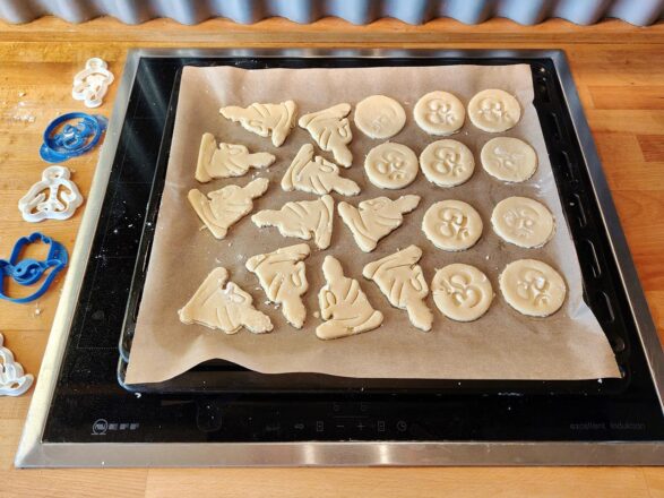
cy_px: 249
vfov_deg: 56.8
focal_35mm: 24
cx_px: 332
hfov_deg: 71.6
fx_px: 460
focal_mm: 5.59
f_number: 1.8
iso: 250
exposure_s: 1/50
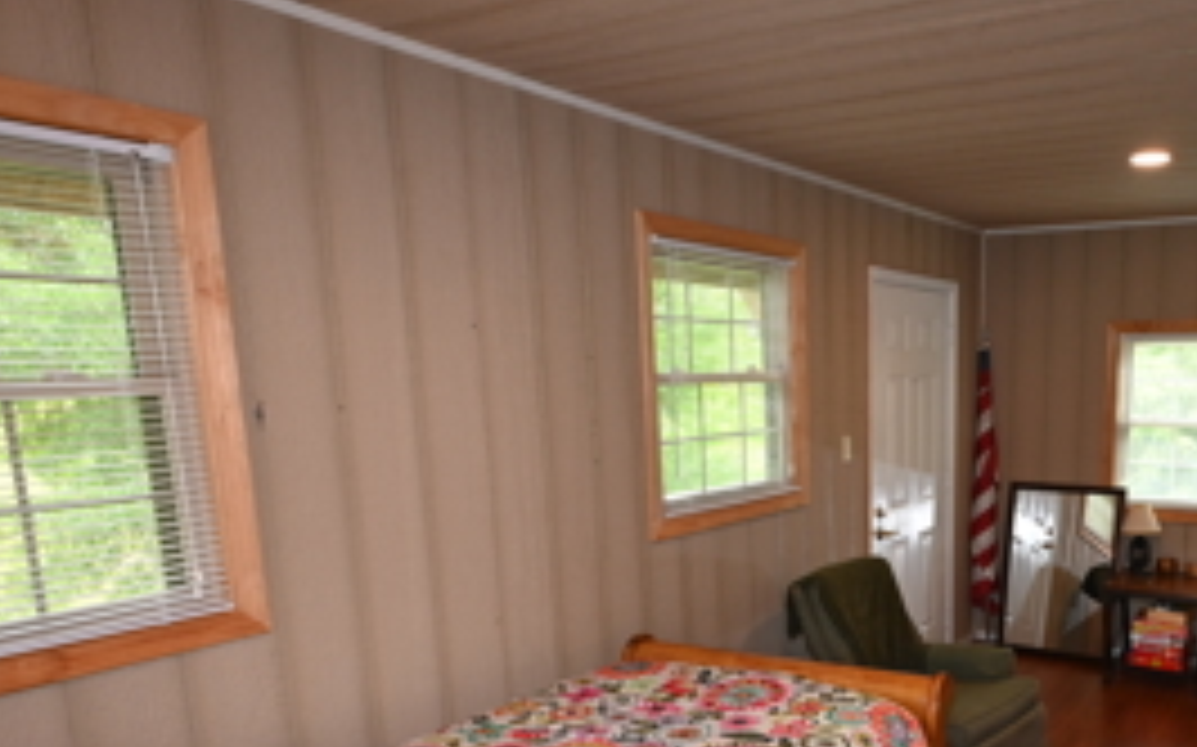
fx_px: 1011
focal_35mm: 31
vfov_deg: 39.5
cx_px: 878
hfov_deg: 58.5
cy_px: 558
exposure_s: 1/60
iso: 360
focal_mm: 12
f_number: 4
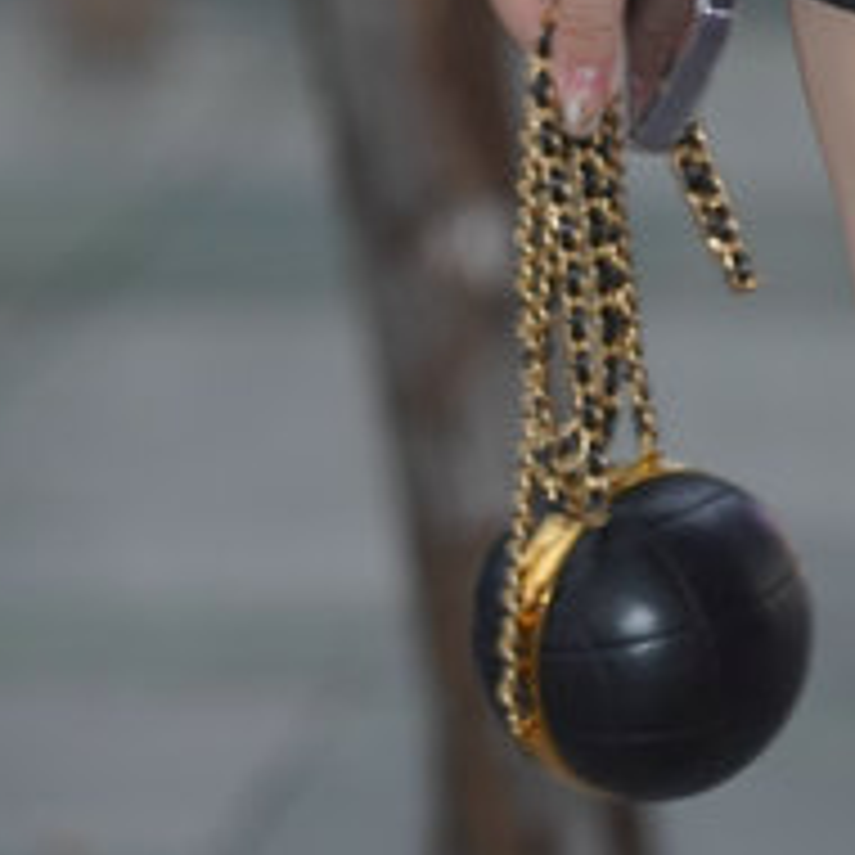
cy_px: -778
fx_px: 22803
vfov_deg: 2.1
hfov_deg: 2.1
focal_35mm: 816
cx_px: 1341
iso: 400
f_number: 4
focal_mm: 135
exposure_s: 1/200
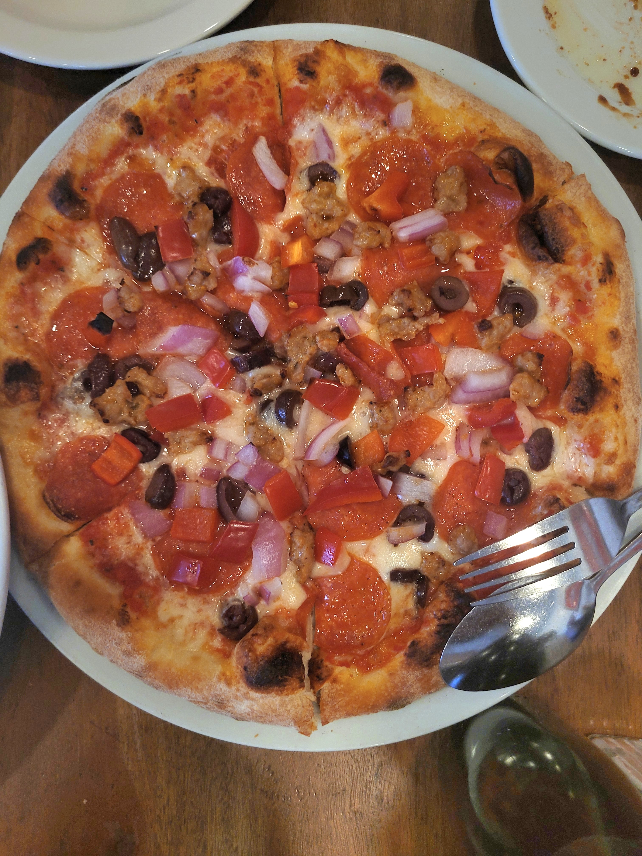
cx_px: 321
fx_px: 643
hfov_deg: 53.1
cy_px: 428
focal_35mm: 26
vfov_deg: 67.3
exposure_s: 1/40
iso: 160
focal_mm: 5.4
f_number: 1.8
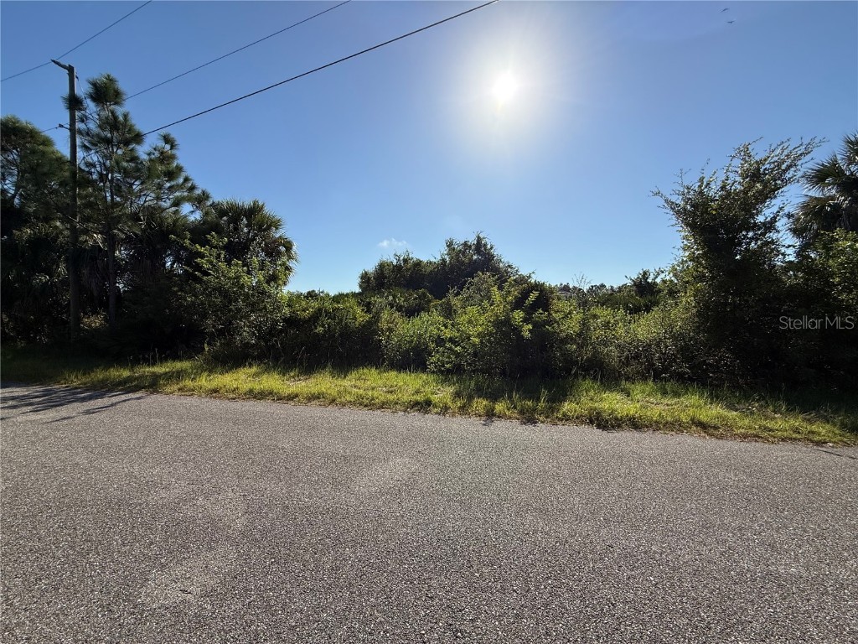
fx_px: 347
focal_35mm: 14
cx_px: 429
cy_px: 322
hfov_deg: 102.1
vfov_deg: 85.7
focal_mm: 2.22
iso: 50
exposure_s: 1/3460
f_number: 2.2
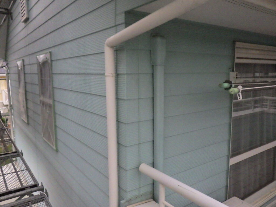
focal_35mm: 28
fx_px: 223
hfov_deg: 63.4
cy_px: 104
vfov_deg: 49.7
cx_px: 138
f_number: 3.5
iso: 2000
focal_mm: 5
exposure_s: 1/60
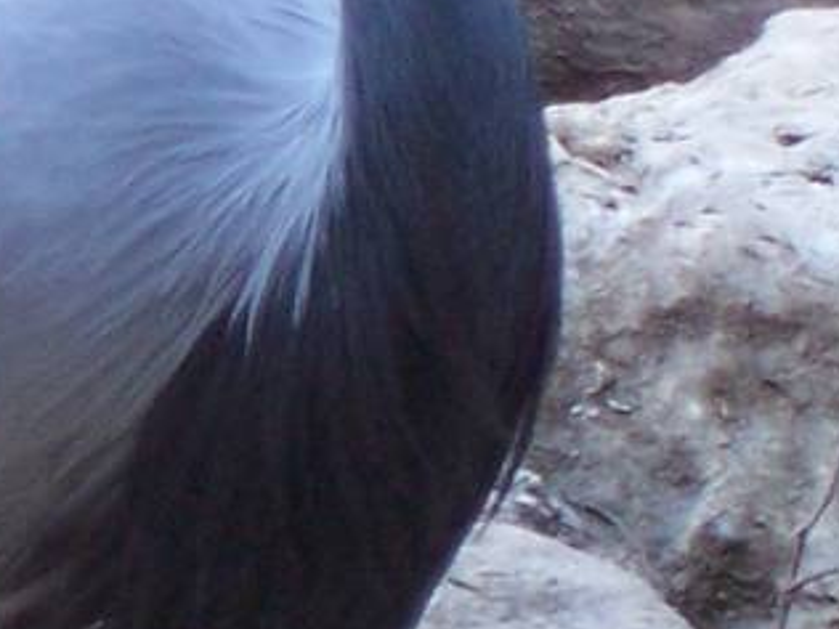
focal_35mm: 887
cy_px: 419
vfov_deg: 1.7
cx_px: 48
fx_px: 21499
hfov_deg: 2.2
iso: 140
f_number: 4.9
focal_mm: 30
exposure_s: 1/45
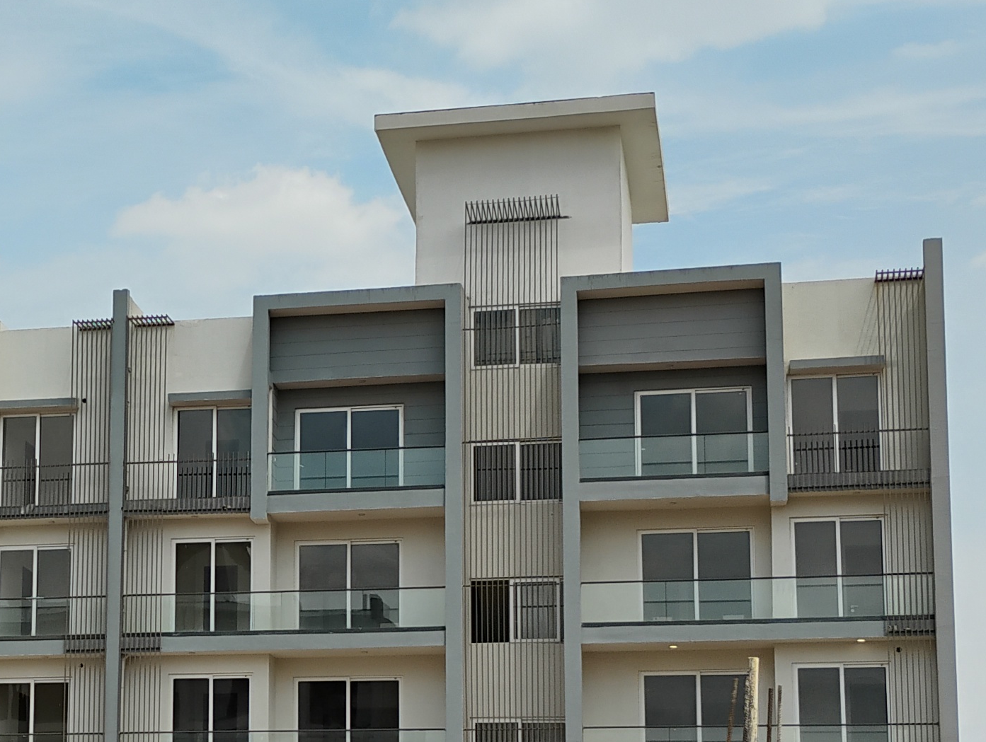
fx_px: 2339
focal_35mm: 82
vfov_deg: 17.9
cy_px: 603
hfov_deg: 23.2
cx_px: 101
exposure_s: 1/1012
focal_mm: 4.26
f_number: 1.8
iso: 100
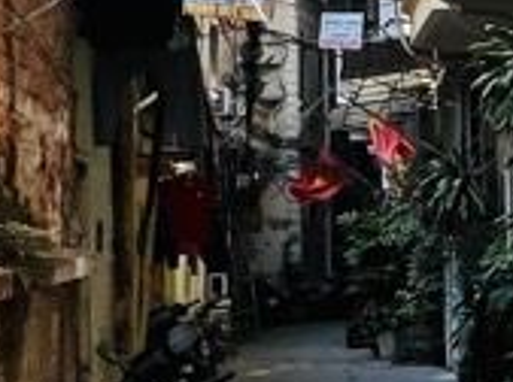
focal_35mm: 79
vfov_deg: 18.6
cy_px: 206
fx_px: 1168
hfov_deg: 16.0
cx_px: 1144
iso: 32
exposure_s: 1/727
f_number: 1.8
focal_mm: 1.57
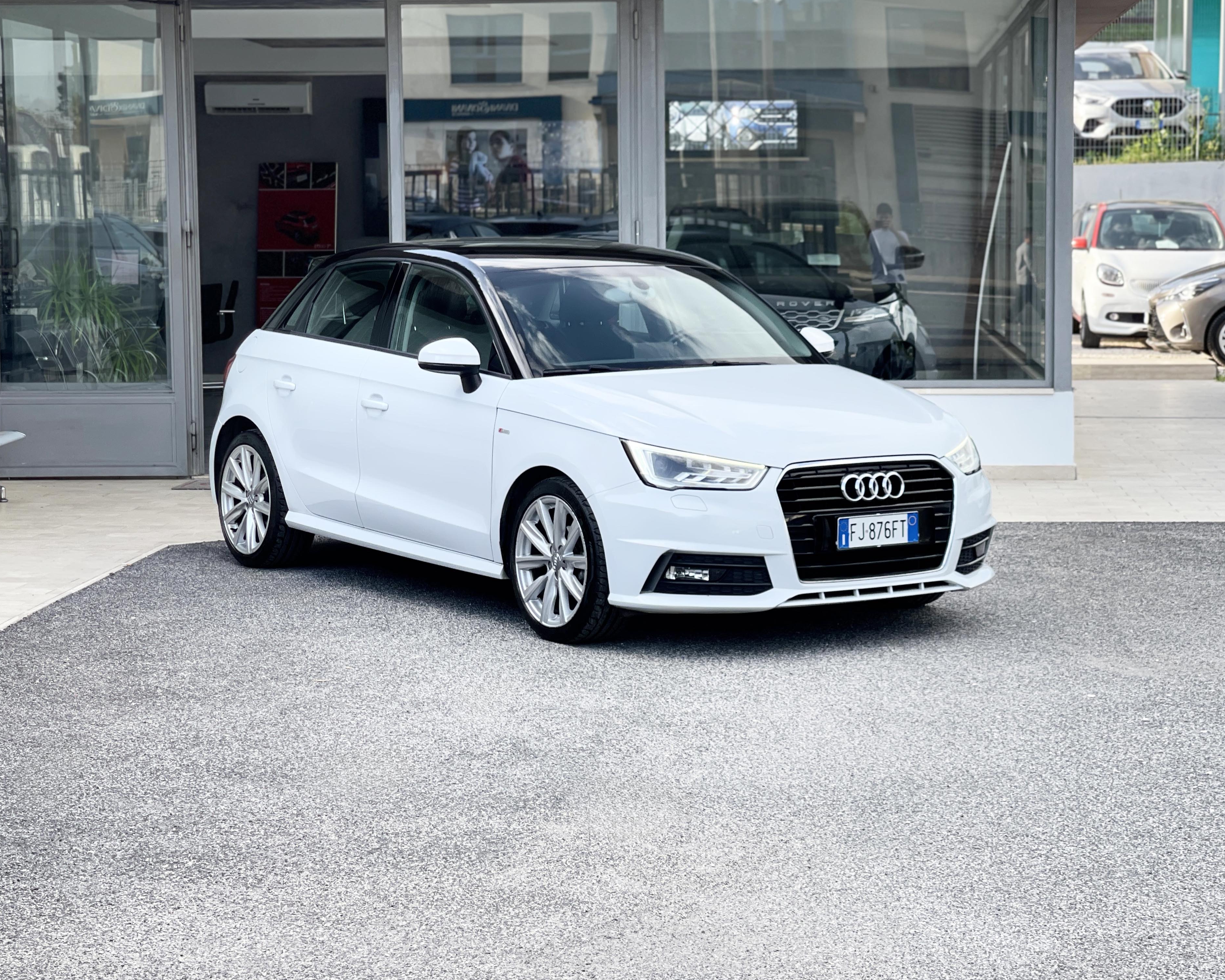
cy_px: 491
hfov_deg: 28.3
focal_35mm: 67
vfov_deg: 22.8
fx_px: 2429
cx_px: 617
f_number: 2.2
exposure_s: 1/261
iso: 25
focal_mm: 7.5
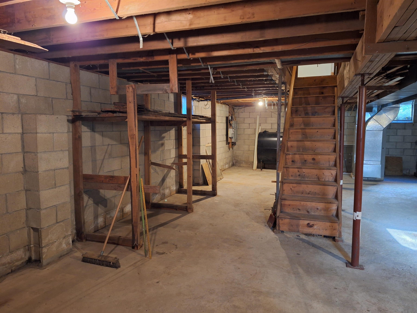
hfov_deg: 73.9
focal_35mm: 23
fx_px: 277
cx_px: 208
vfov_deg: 58.9
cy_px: 156
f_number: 1.8
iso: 400
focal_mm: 5.54
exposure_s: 1/24
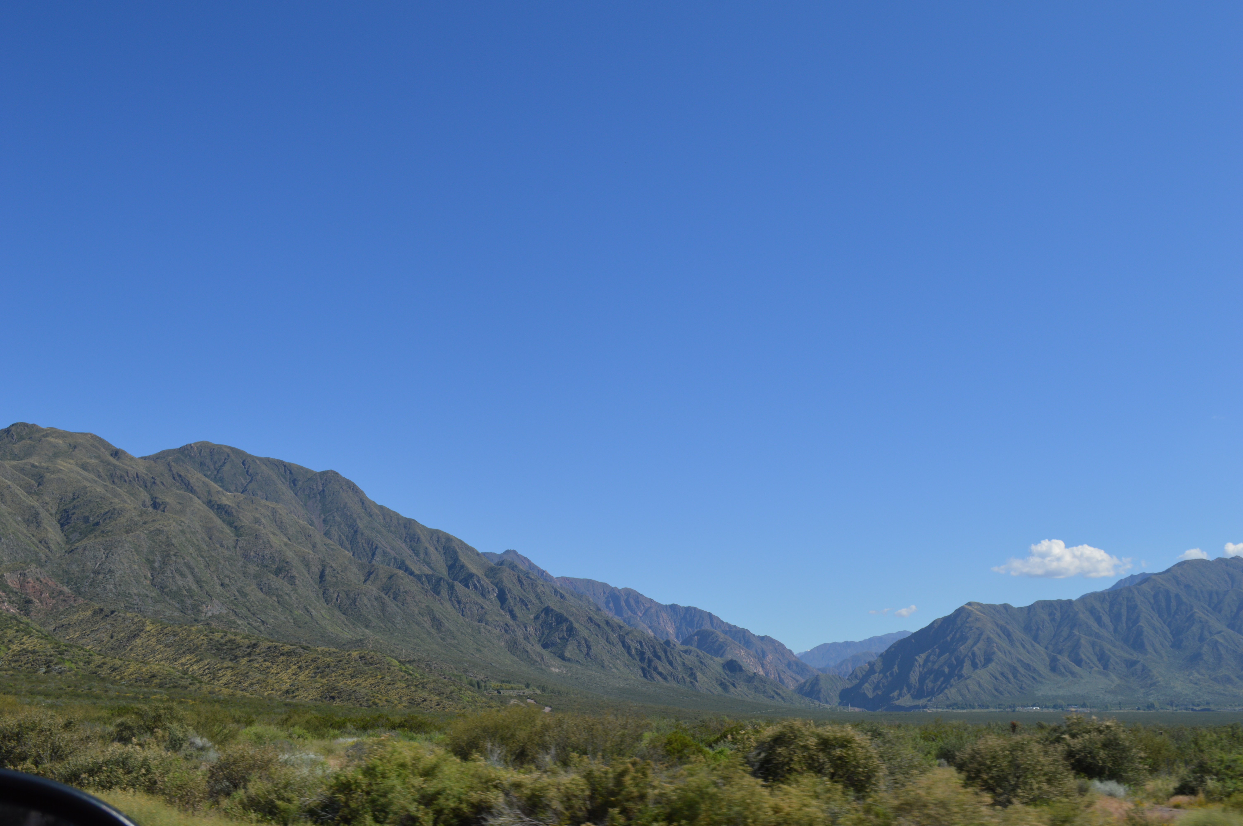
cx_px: 622
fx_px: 1138
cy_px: 413
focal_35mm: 33
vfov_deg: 39.9
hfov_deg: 57.3
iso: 100
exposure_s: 1/320
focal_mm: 22
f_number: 9
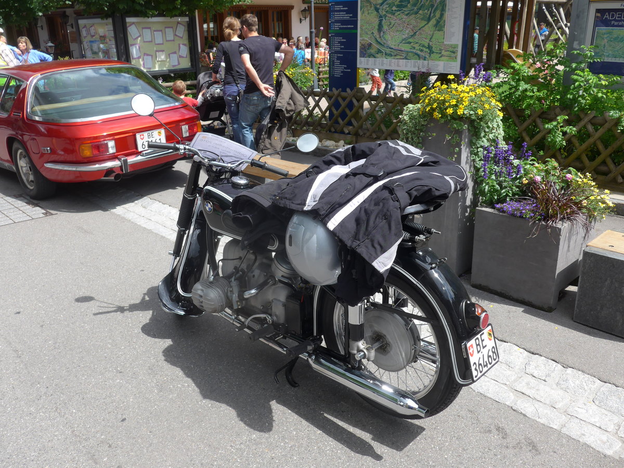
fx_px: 523
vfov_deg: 48.2
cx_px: 312
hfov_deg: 61.7
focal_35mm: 29
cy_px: 234
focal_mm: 6
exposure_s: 1/1000
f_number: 2.8
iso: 80
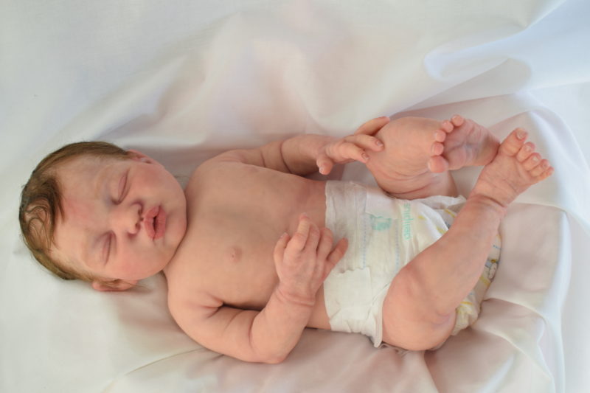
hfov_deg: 38.9
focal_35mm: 51
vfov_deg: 26.5
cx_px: 295
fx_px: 836
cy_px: 196
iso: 100
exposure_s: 1/40
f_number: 5.6
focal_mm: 34
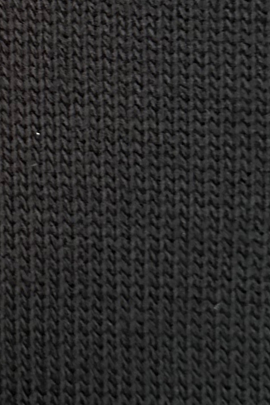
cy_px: 50
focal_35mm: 106
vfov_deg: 19.0
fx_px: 1192
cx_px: -172
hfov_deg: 12.1
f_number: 1.78
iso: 1000
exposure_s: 1/36
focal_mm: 6.86
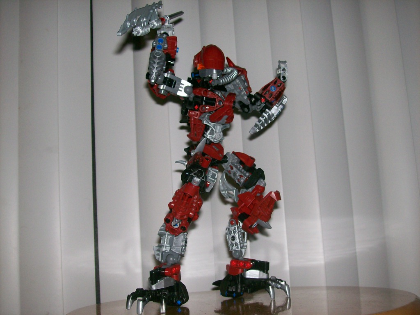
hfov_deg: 42.1
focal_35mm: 45
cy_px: 158
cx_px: 210
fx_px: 546
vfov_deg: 32.2
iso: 80
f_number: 3
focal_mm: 7.6
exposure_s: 1/73.1
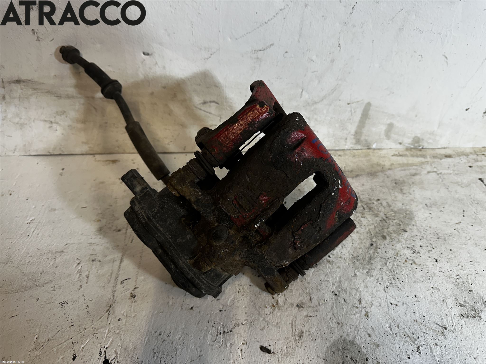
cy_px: 182
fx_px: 337
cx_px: 243
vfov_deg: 56.8
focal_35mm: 24
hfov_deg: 71.6
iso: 80
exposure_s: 1/100
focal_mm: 6.86
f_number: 1.78
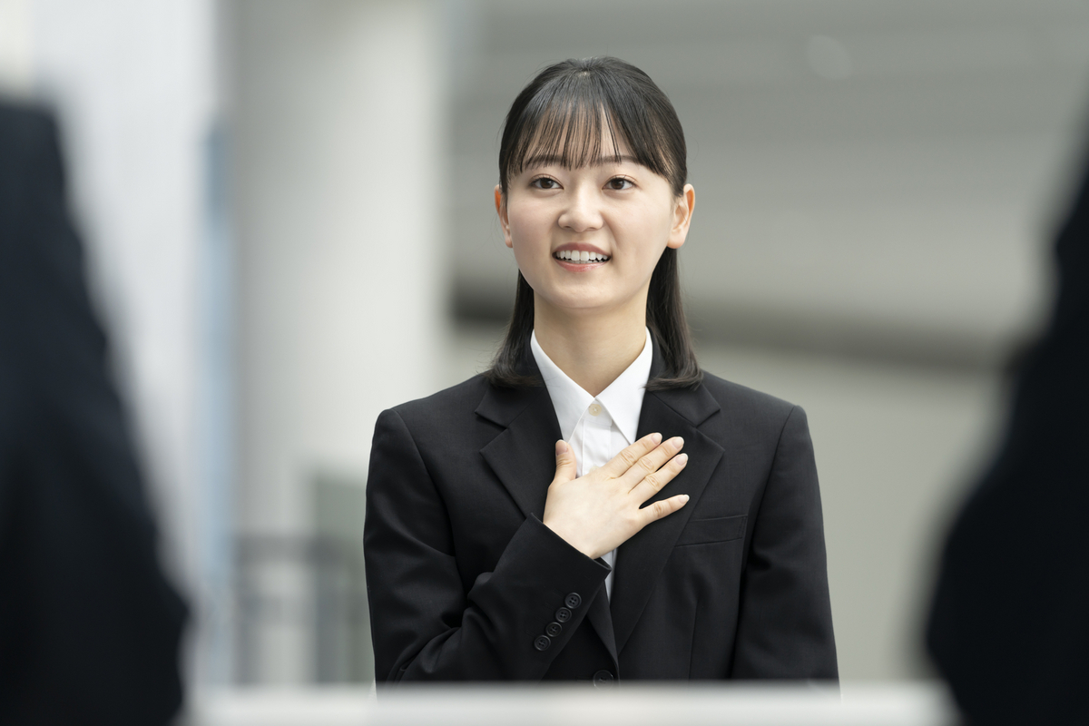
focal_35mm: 161
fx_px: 4870
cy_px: 363
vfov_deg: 8.5
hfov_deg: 12.8
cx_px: 544
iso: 320
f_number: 2.8
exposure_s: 1/500
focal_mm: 161
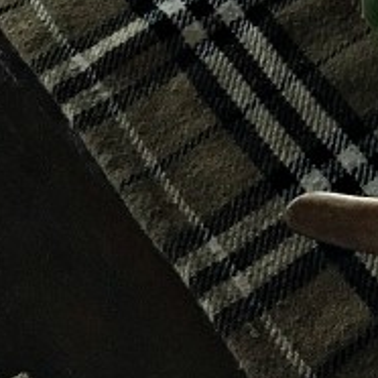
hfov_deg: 11.4
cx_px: 703
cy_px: -169
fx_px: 1742
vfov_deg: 11.9
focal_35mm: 141
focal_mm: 4.15
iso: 160
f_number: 2.2
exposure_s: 1/30
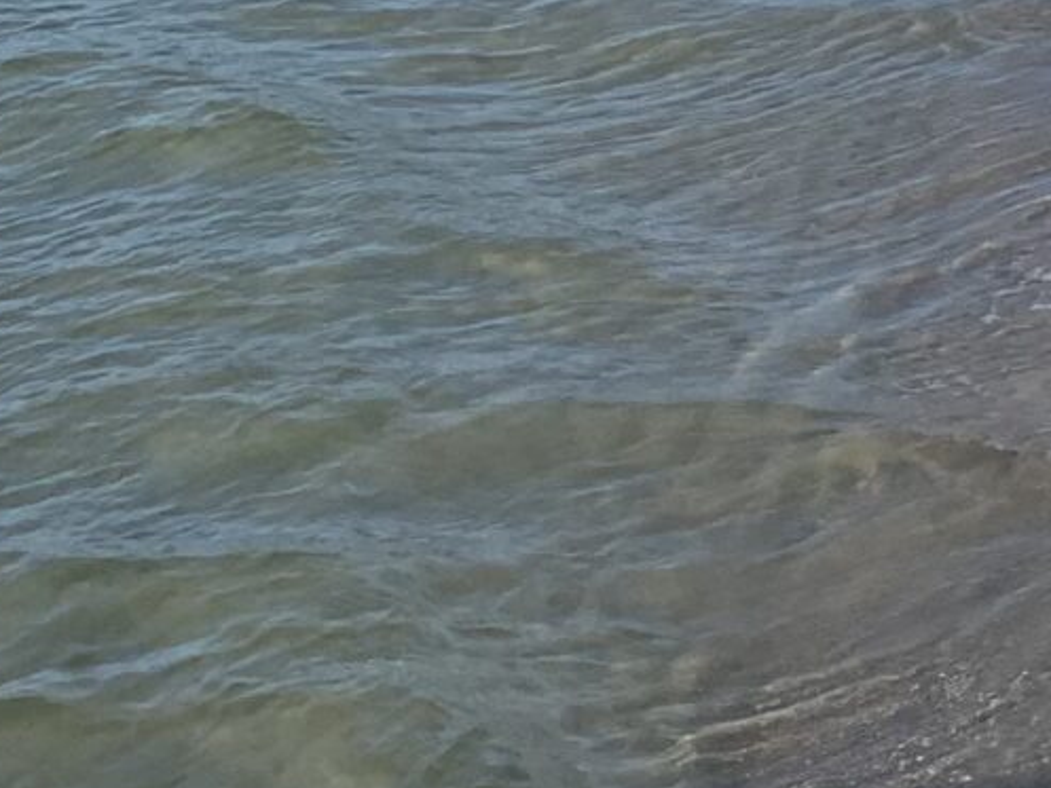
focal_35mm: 134
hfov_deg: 12.6
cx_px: 2201
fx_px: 4069
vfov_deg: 10.4
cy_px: -613
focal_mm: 4.25
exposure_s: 1/2160
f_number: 1.8
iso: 25
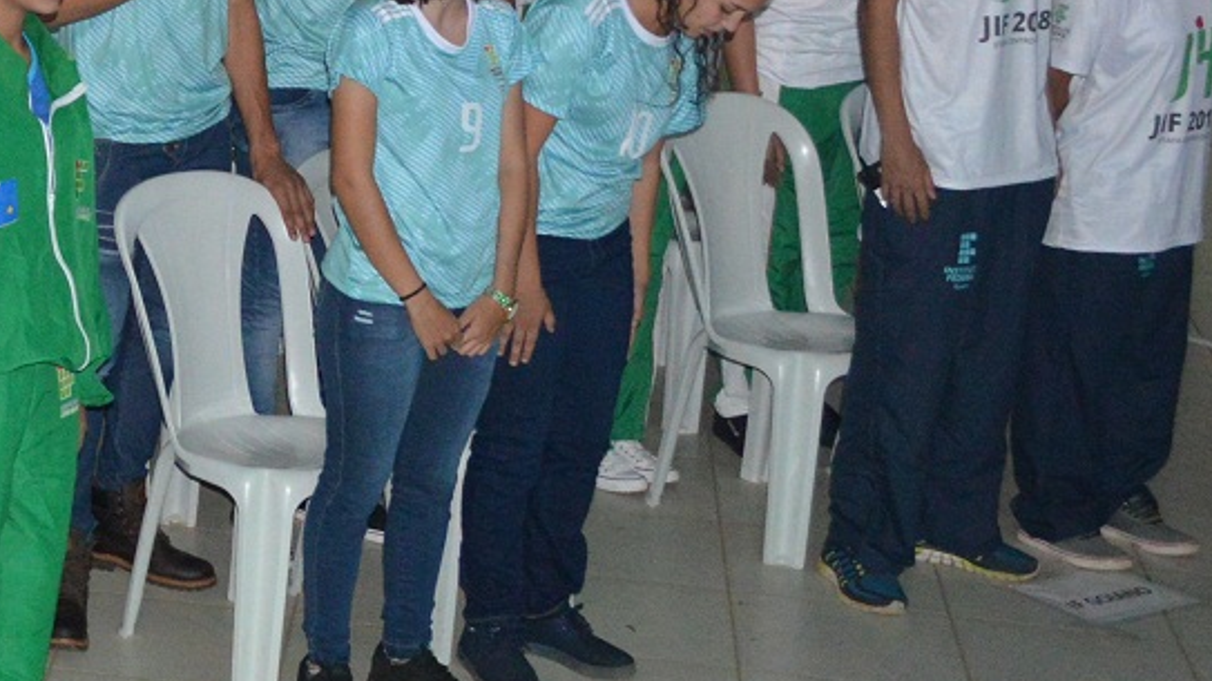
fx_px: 3020
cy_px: 9
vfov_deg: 12.7
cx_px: -410
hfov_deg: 20.5
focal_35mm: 94
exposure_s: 1/125
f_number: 4
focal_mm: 18
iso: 1600
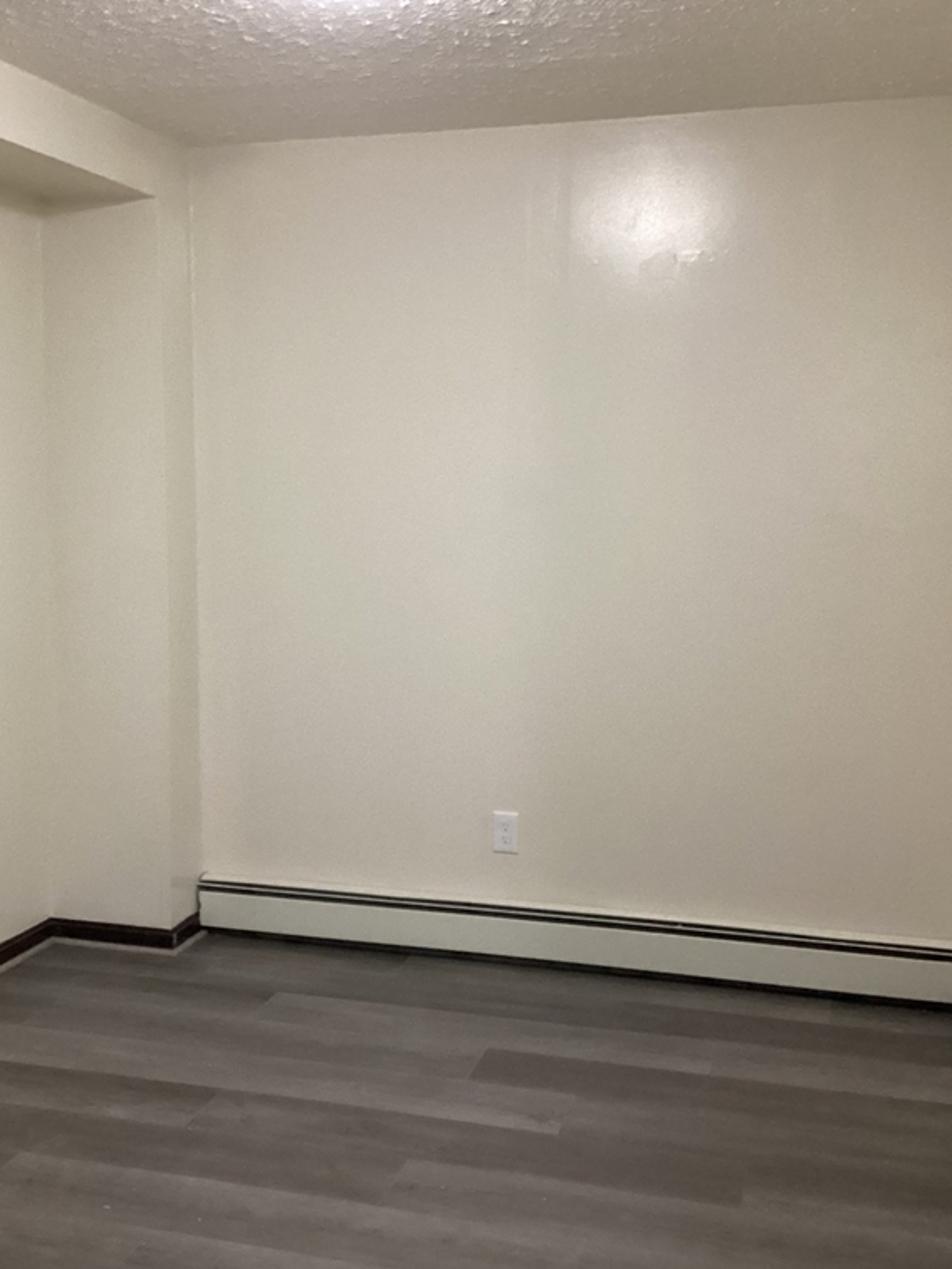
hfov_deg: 34.2
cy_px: 634
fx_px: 1540
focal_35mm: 42
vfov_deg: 44.8
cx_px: 381
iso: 400
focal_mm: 3.3
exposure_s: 1/60
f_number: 2.4
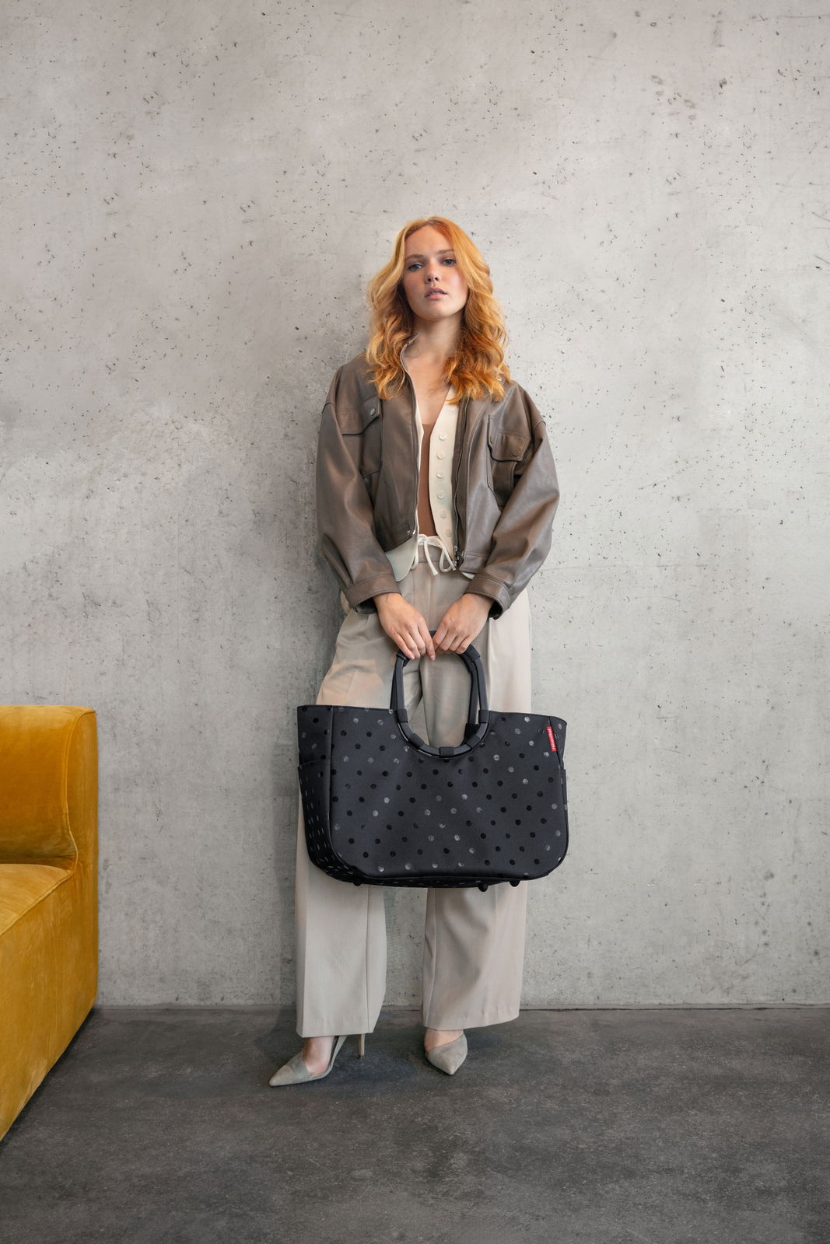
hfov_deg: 41.1
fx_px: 1106
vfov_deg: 58.7
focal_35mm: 32
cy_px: 622
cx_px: 415
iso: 1000
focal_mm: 32
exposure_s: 1/160
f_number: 4.5
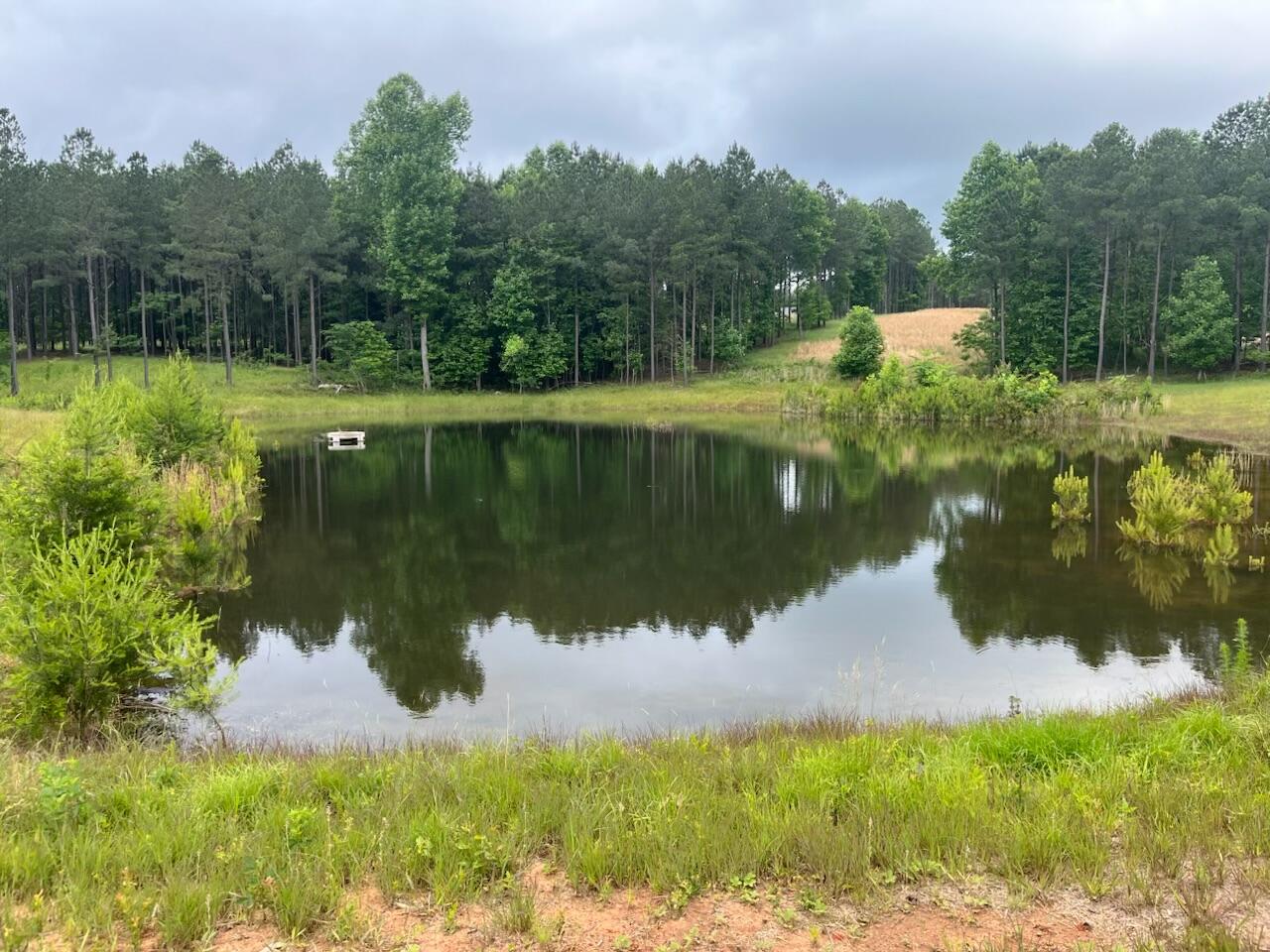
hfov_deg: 67.3
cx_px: 635
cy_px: 476
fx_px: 954
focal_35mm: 26
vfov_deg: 53.1
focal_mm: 5.1
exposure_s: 1/928
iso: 50
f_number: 1.6
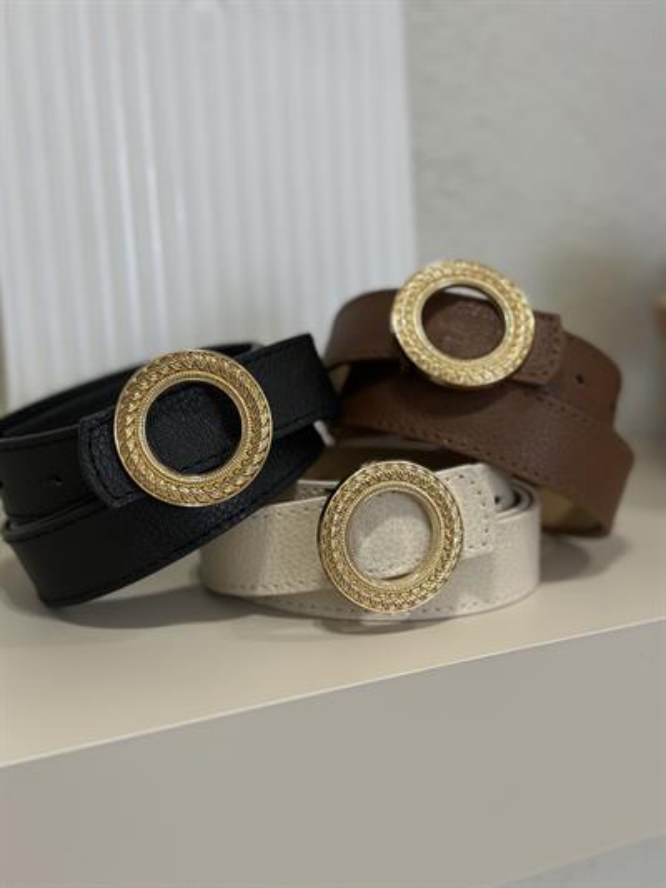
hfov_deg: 30.3
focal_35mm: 48
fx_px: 1231
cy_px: 444
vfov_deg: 39.6
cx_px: 333
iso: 80
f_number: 1.78
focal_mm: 6.86
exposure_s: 1/254
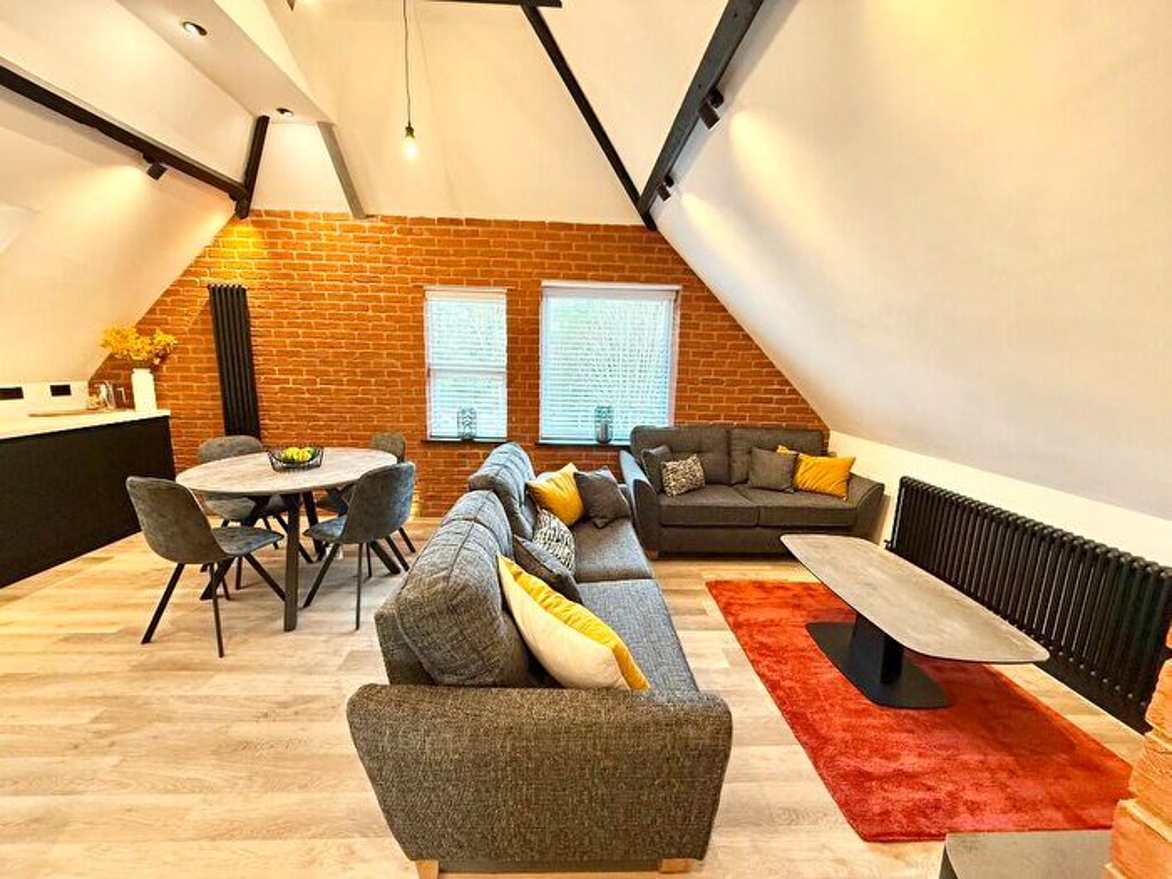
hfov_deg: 102.1
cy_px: 440
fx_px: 474
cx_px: 586
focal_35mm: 14
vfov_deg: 85.7
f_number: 2.2
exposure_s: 1/100
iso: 320
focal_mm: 2.22
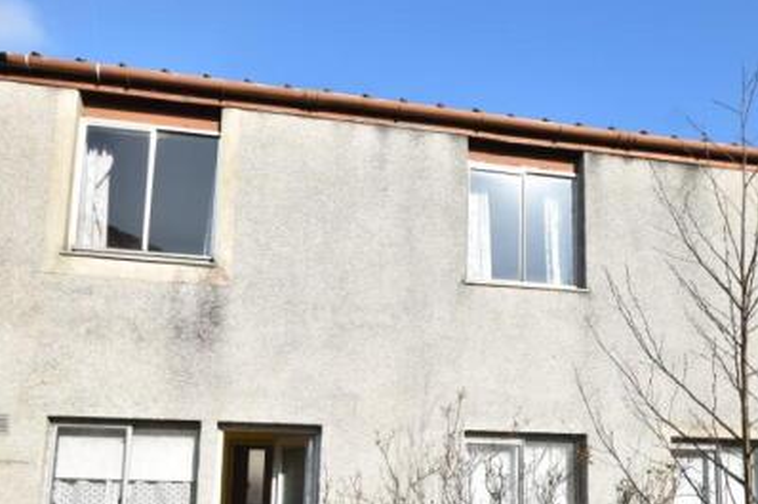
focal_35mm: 28
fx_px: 598
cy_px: 376
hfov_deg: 64.4
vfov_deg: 44.3
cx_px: 439
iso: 110
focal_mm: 11.5
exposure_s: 1/250
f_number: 8
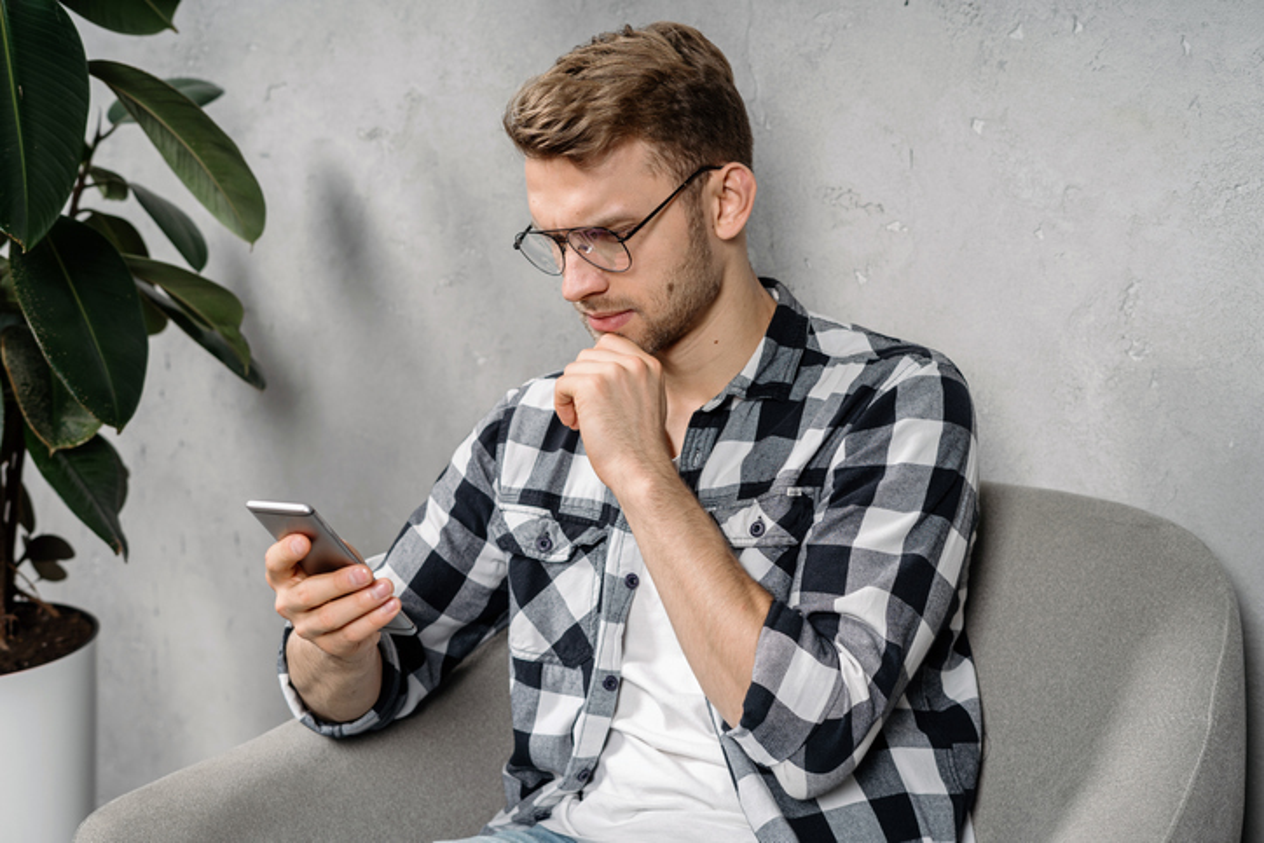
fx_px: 1756
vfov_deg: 27.0
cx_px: 632
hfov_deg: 39.6
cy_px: 422
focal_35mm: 50
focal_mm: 50
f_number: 3.5
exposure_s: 1/160
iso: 200
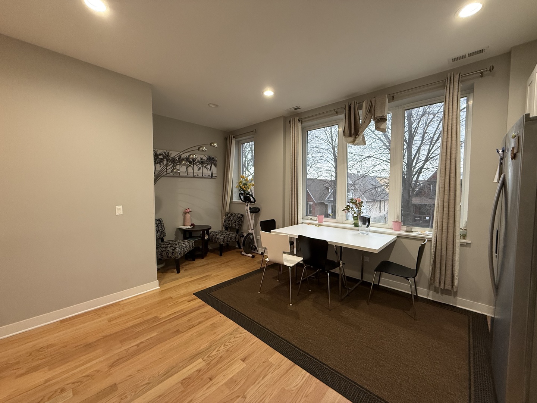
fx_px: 217
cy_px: 202
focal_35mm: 14
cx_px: 268
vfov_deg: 85.7
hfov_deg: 102.1
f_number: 2.2
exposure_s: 1/120
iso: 320
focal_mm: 2.22
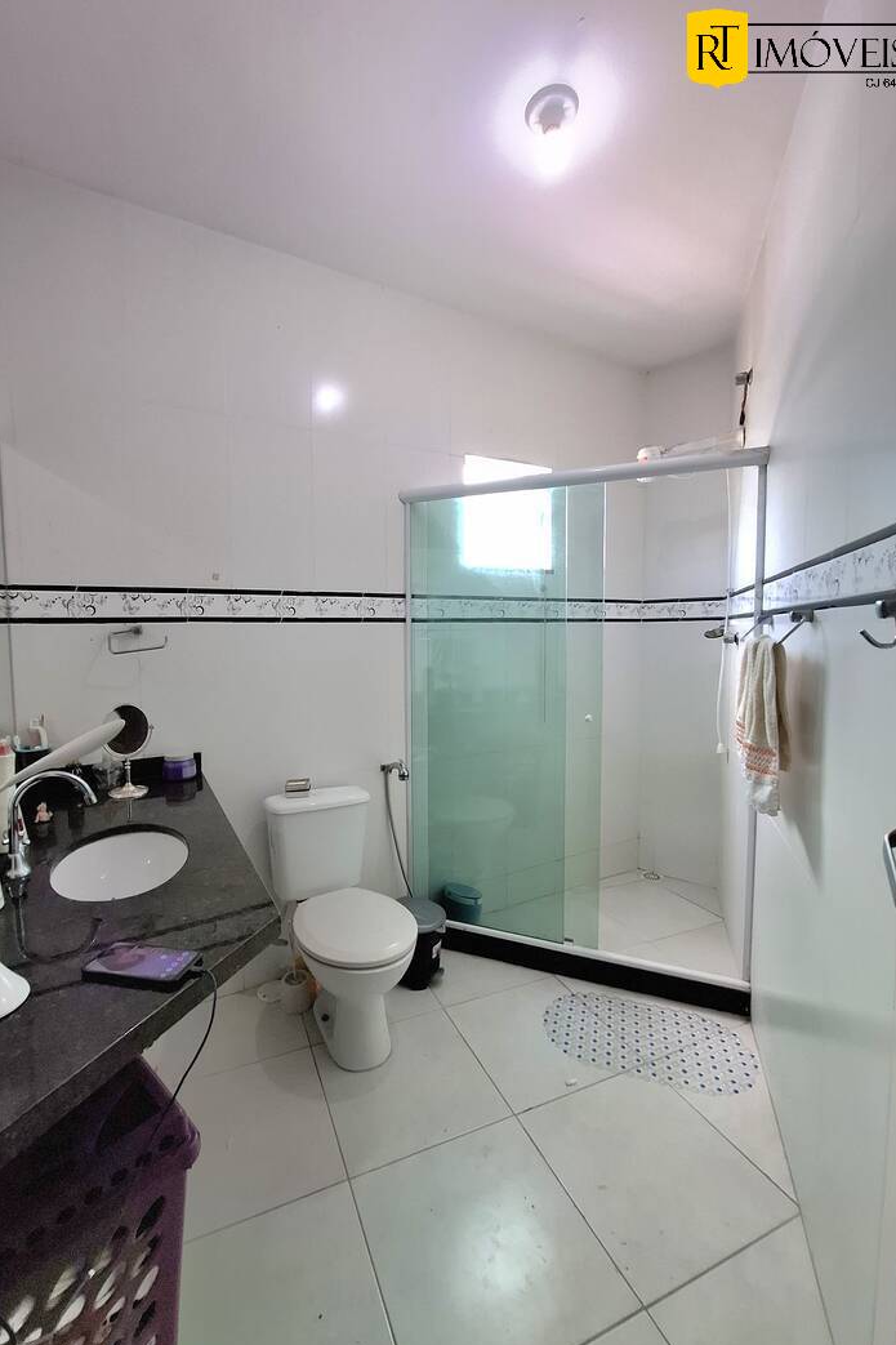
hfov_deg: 81.1
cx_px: 416
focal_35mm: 14
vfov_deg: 104.3
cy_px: 676
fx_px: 523
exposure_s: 1/40
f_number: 2.2
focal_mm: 1.74
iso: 80
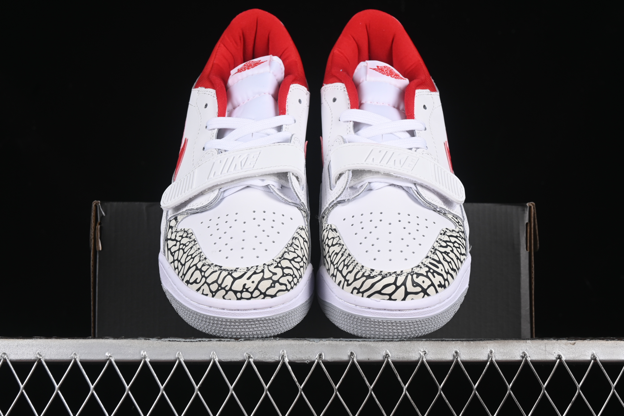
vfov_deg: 18.2
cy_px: 208
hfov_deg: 27.0
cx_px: 312
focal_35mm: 75
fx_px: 1300
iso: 160
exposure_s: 1/80
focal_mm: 50
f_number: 8
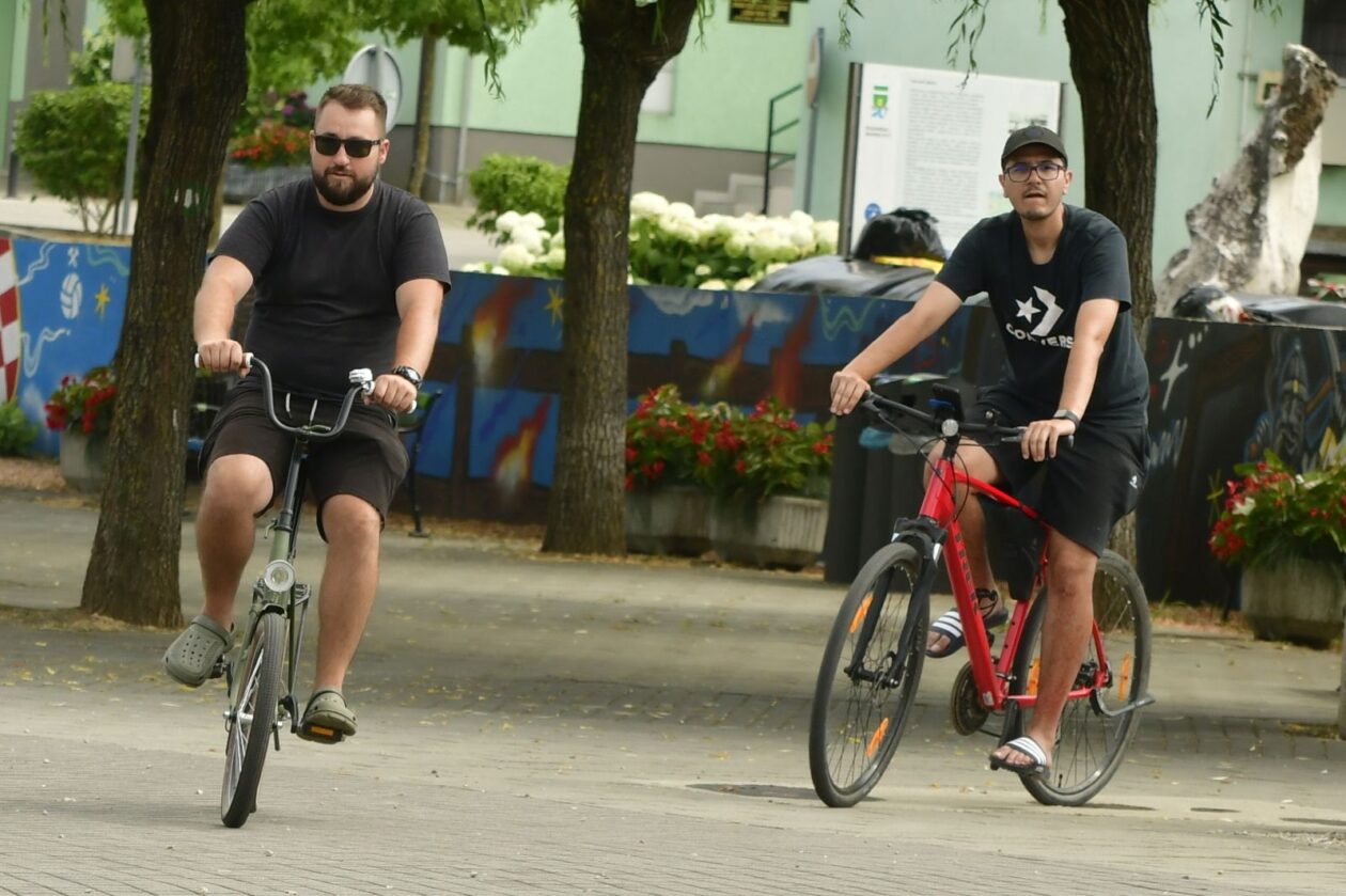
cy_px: 448
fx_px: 5045
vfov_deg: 10.2
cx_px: 673
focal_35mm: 135
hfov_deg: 15.2
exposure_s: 1/800
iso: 320
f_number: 6.3
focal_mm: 90
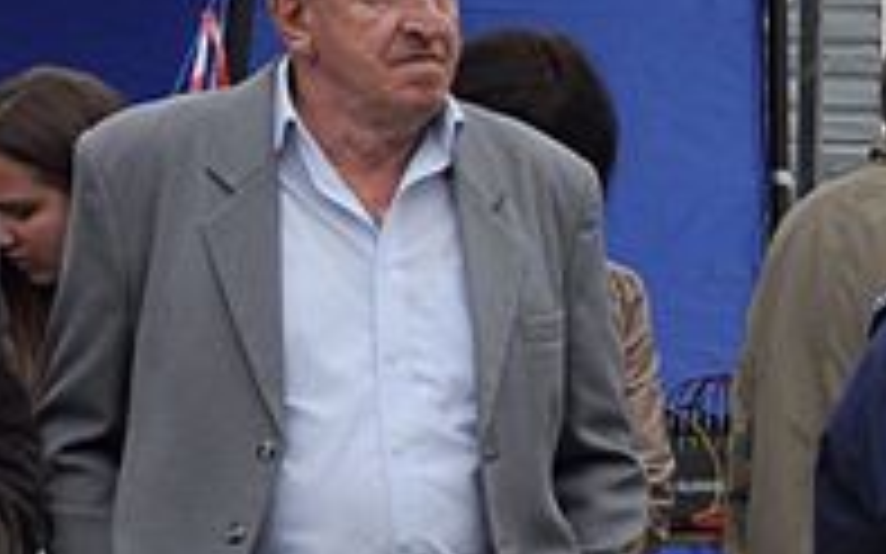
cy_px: 714
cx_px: 1295
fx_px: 8256
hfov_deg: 6.1
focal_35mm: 342
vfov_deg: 3.8
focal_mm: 52
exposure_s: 1/320
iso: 400
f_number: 9
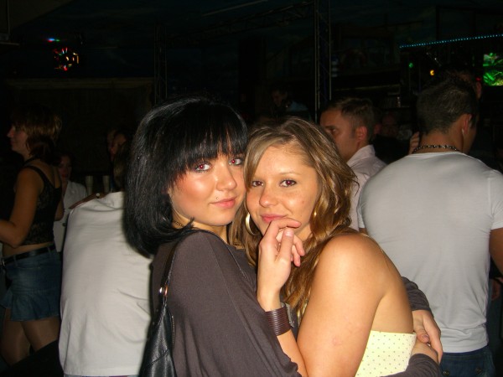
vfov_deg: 37.7
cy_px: 188
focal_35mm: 38
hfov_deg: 49.0
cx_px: 252
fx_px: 552
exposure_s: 1/60
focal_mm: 7.9
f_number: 2.8
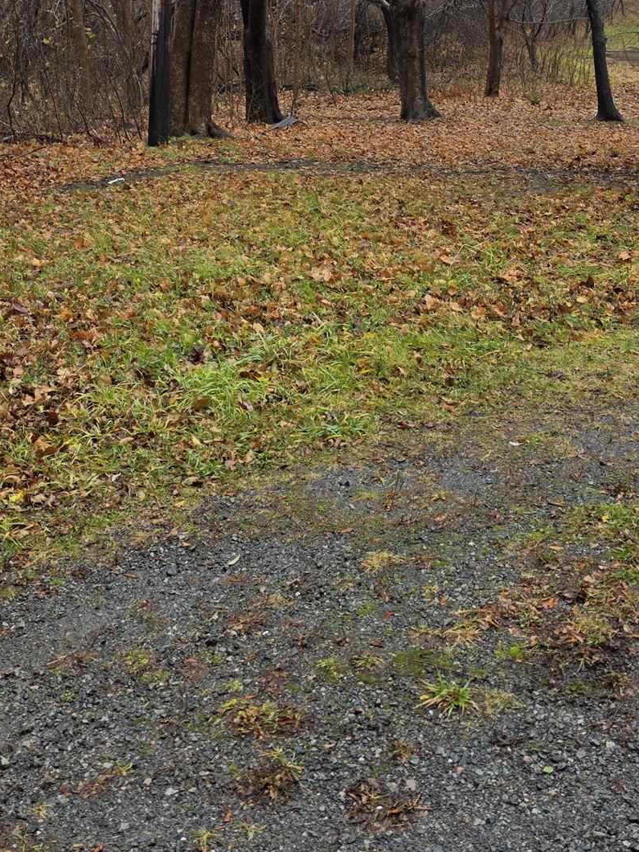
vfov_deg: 35.2
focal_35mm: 50
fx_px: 1231
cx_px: 292
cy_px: 33
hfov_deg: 29.1
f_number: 1.7
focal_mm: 6.3
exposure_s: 1/359
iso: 32
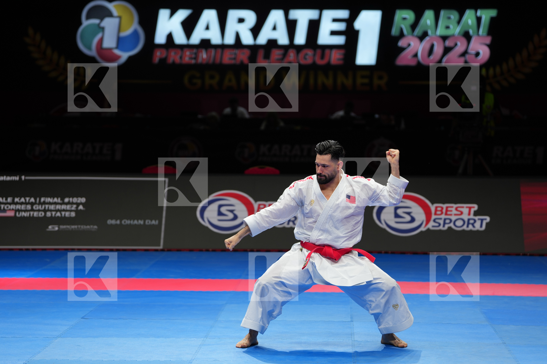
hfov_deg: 18.9
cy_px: 182
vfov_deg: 12.7
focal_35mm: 108
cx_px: 274
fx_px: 1641
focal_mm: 108
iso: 250
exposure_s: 1/500
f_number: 2.8
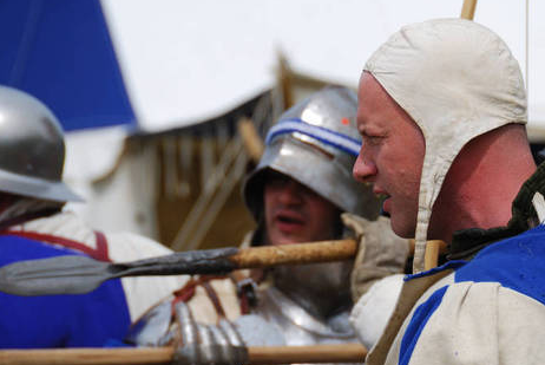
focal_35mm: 455
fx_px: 6895
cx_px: 365
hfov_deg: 4.5
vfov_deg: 3.0
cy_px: 176
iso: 100
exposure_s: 1/640
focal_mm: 200
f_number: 5.6
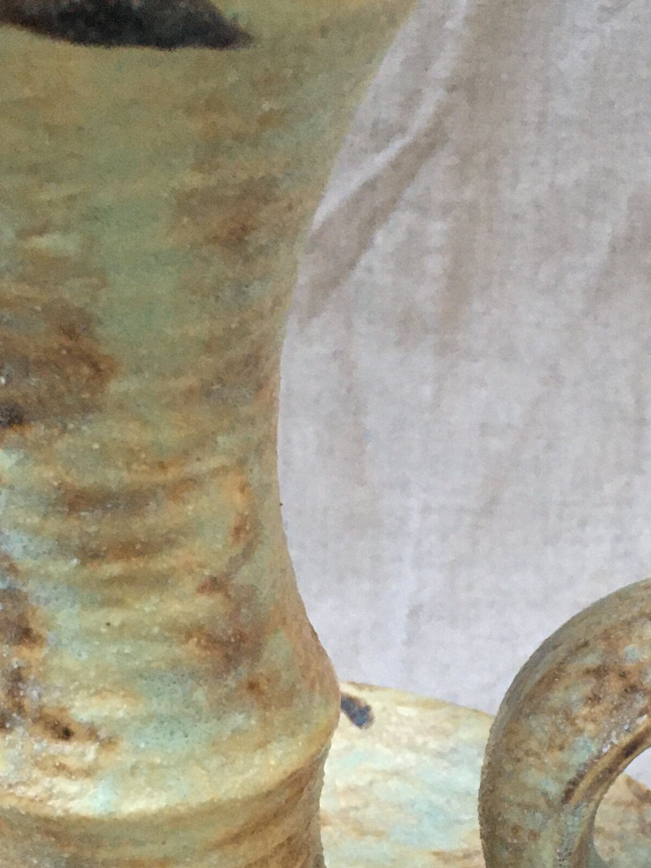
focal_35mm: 73
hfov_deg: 20.1
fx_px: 1831
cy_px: 740
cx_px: 408
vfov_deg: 26.0
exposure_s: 1/33
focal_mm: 4.15
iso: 200
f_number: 2.2
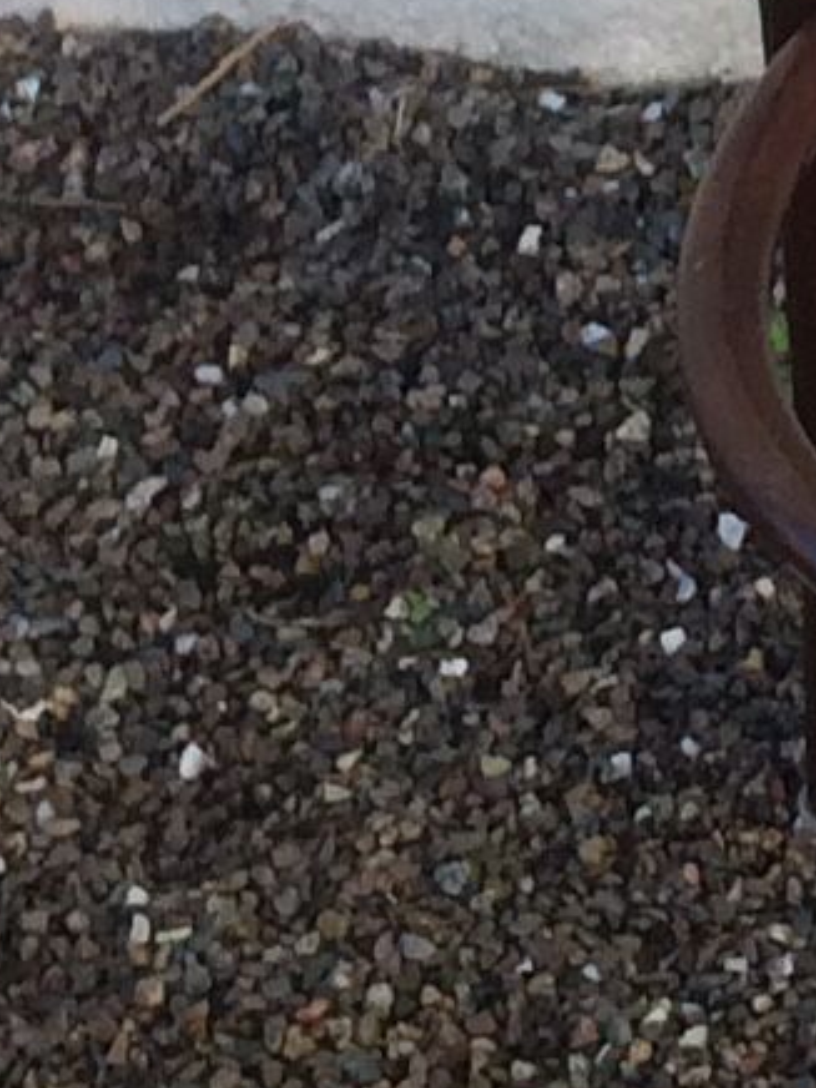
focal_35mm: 217
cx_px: 2815
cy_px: -596
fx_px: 6820
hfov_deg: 6.1
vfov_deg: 8.9
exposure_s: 1/244
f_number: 2.2
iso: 32
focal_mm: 4.15
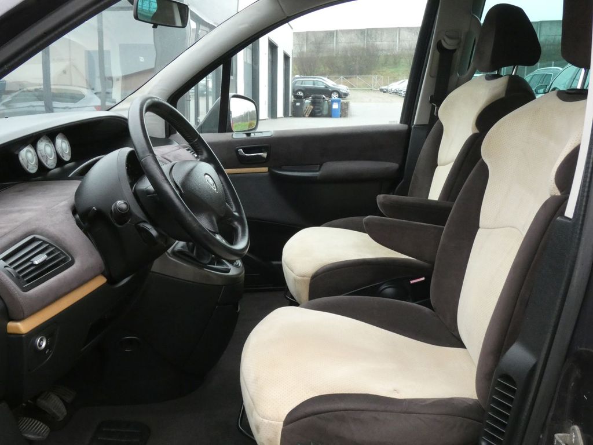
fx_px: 600
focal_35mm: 35
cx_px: 296
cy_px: 222
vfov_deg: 40.7
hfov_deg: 52.6
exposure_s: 1/80
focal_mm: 6.2
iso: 800
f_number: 5.6
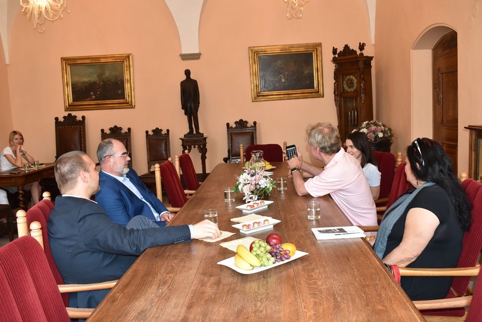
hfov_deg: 57.2
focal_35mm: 33
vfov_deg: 40.0
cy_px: 161
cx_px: 241
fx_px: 442
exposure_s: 1/60
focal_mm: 22
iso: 800
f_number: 6.3
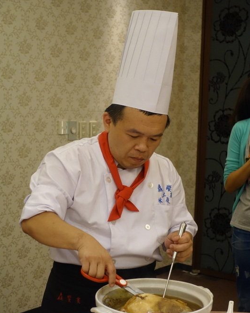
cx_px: 125
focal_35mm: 66
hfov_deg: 23.1
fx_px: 610
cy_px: 182
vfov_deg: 28.7
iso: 1000
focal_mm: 21.39
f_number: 2.8
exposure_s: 1/80
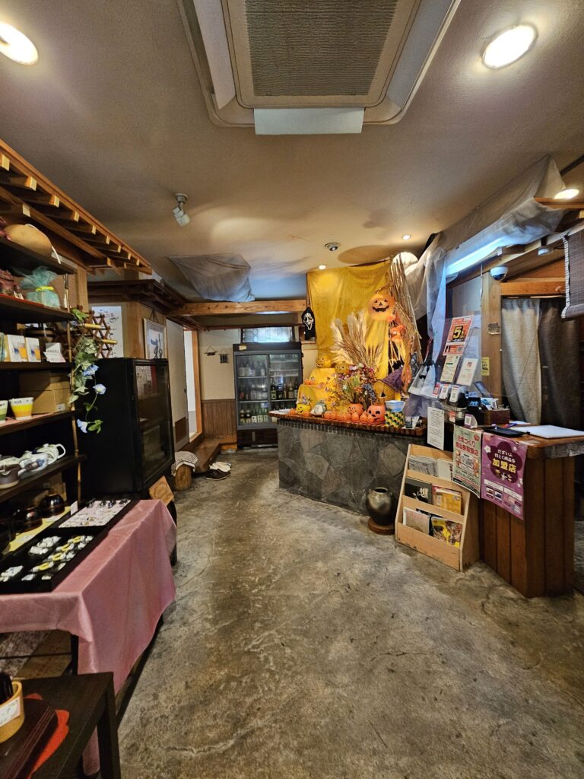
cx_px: 292
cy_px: 390
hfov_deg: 89.9
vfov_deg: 106.2
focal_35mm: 13
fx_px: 292
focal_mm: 2.2
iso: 640
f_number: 2.2
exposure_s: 1/30
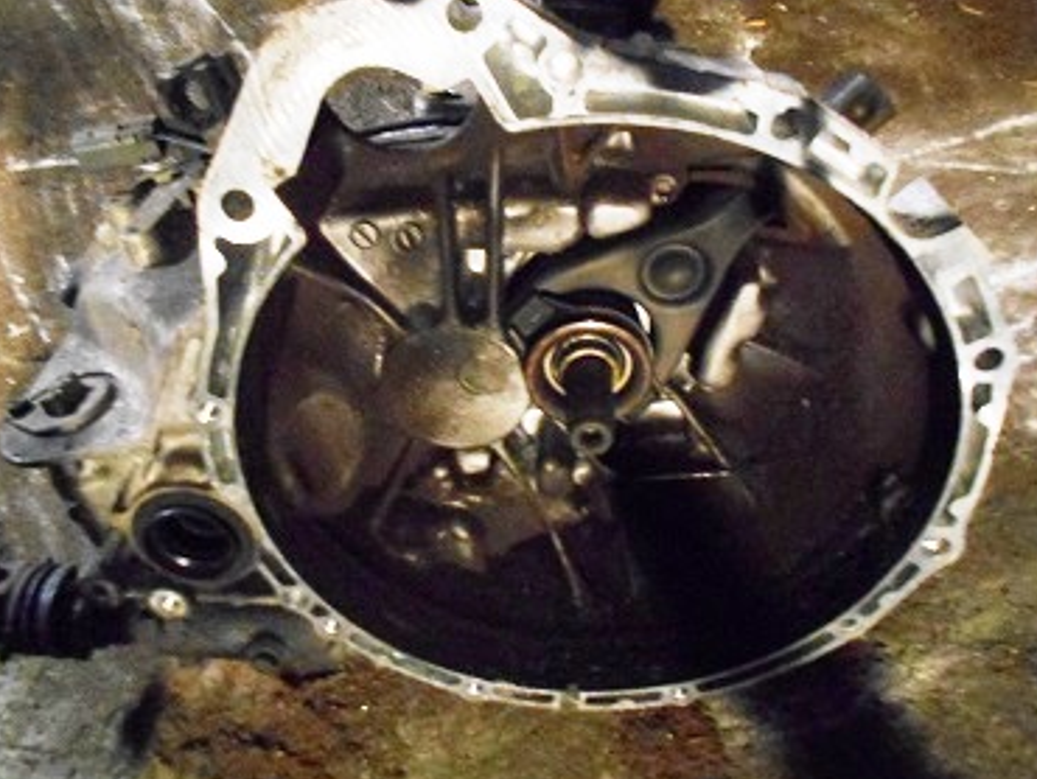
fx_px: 869
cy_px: 359
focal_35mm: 29
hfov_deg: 61.6
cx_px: 540
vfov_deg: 48.2
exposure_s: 1/4
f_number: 3.2
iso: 800
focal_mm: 4.6
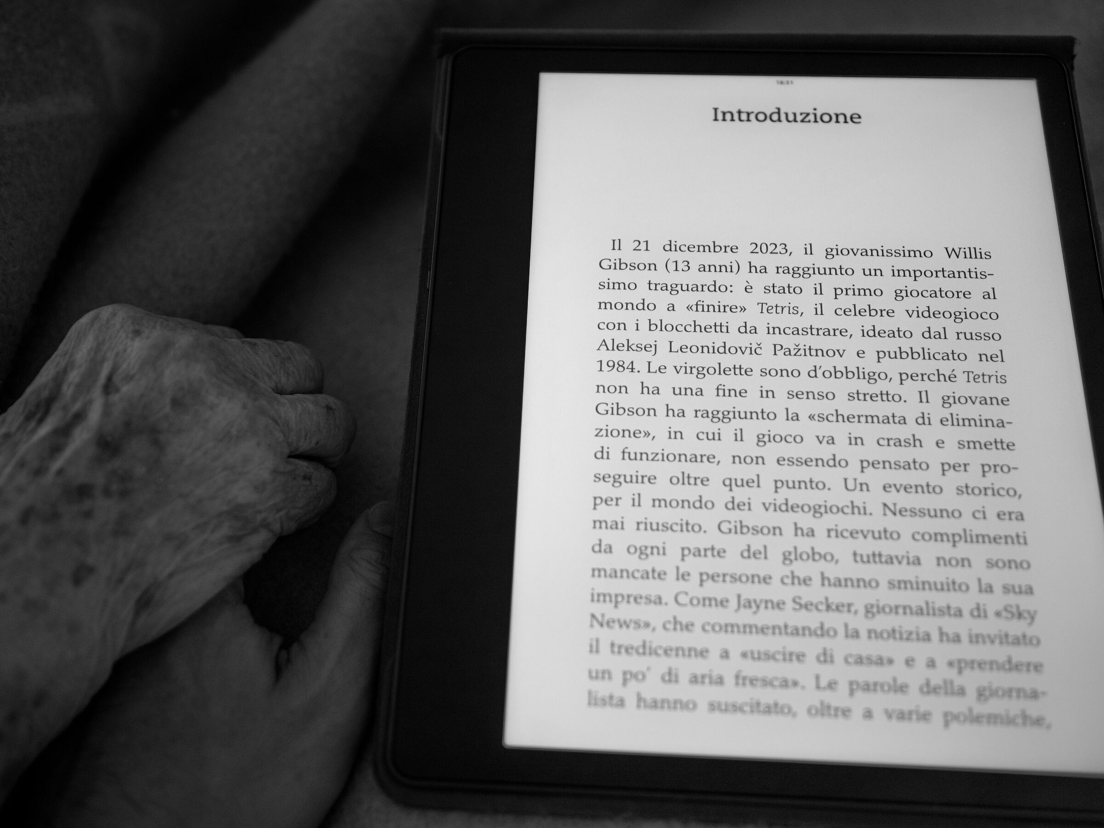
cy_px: 414
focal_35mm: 34
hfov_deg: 54.0
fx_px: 1084
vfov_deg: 41.8
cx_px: 552
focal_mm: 17
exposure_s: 1/60
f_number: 1.2
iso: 200
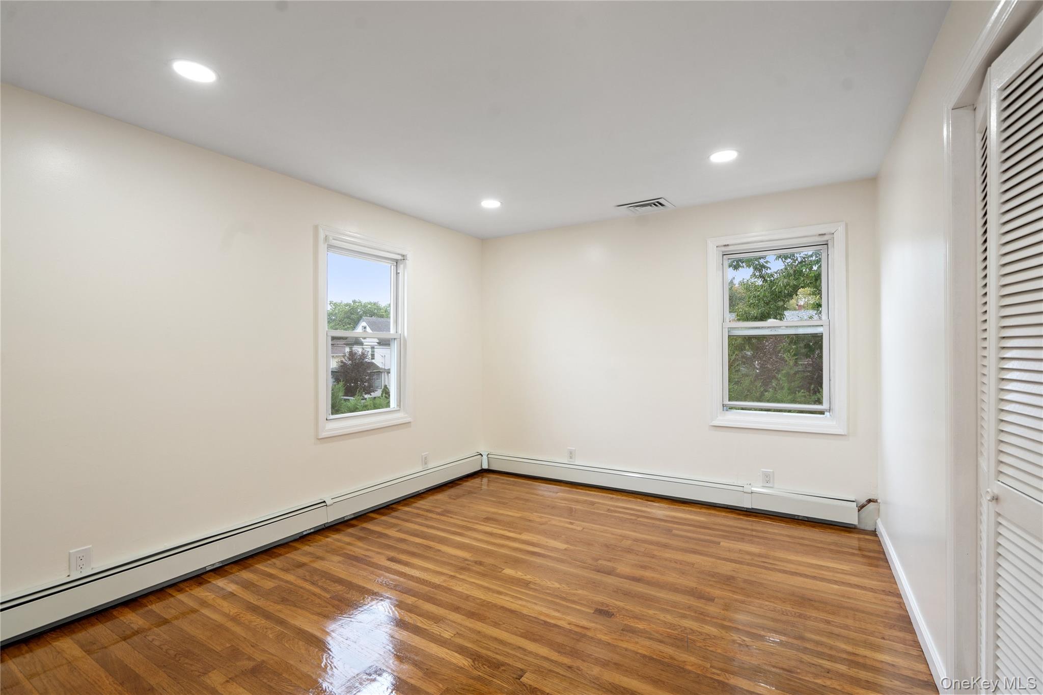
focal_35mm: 16
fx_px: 463
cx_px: 522
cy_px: 348
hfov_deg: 96.7
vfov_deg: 73.7
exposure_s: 1/10
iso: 400
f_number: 6.3
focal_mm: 16
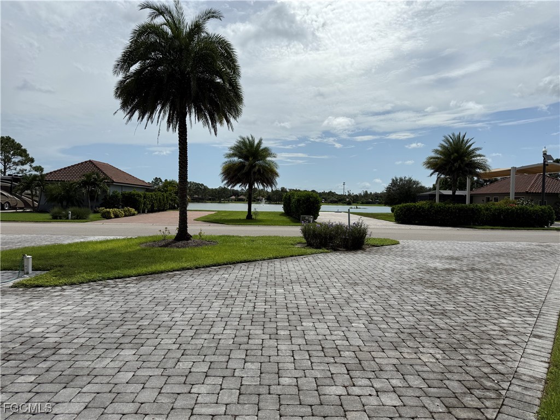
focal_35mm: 24
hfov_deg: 71.6
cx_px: 280
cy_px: 210
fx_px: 388
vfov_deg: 56.8
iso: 80
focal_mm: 6.76
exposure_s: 1/14286
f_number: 1.78
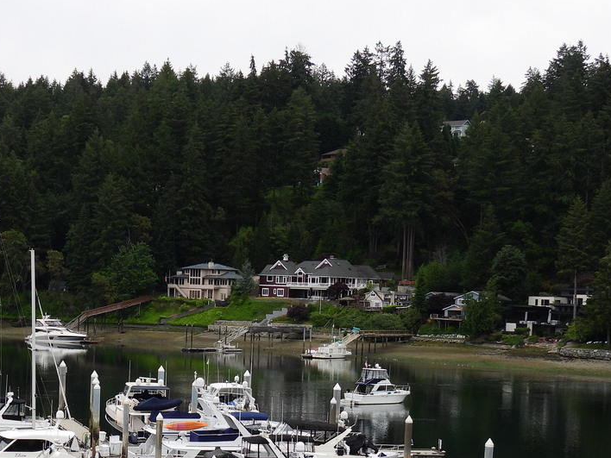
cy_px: 383
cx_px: 139
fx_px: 1500
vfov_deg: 17.2
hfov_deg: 22.8
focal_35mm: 85
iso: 100
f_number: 3.2
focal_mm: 8.4
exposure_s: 1/400
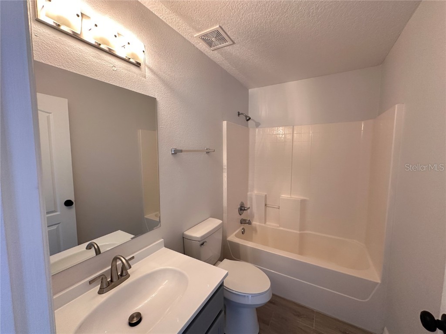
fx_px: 180
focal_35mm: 14
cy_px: 167
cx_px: 223
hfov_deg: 102.1
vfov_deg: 85.7
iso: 200
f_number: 2.2
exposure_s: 1/60
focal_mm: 2.22
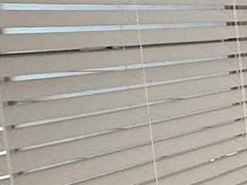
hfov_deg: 12.4
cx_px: 695
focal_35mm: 88
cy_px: 77
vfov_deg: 16.8
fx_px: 628
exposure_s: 1/120
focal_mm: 2.22
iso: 250
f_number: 2.2
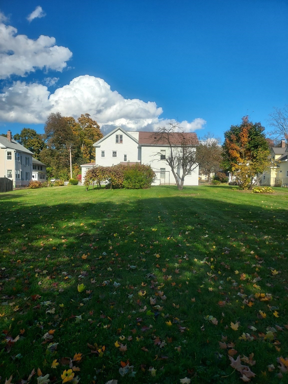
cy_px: 192
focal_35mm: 24
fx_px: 266
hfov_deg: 56.8
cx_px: 144
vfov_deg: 71.6
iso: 40
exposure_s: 1/1275
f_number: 1.8
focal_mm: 4.6
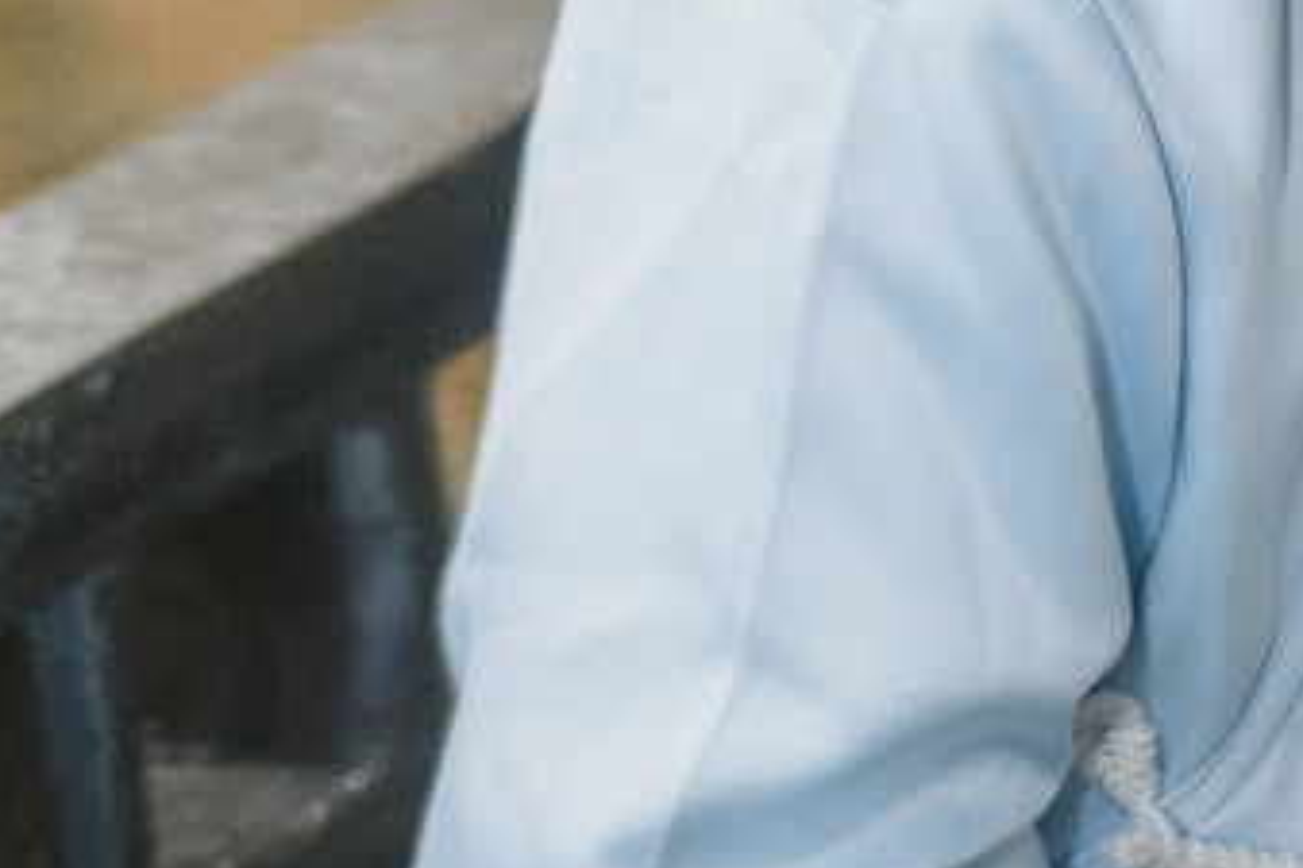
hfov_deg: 7.7
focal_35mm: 266
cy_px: -448
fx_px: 9623
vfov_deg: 5.1
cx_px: 671
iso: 200
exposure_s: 1/640
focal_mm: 50
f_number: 1.8
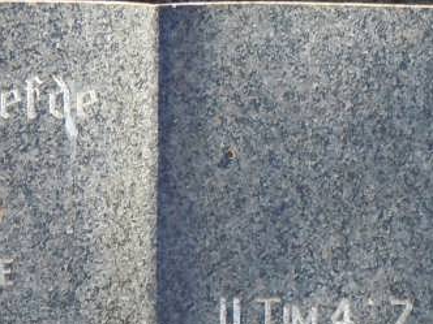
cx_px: 51
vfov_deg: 5.3
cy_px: 522
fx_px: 3477
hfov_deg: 7.1
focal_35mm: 278
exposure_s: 1/400
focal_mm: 13.9
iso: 200
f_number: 4.3
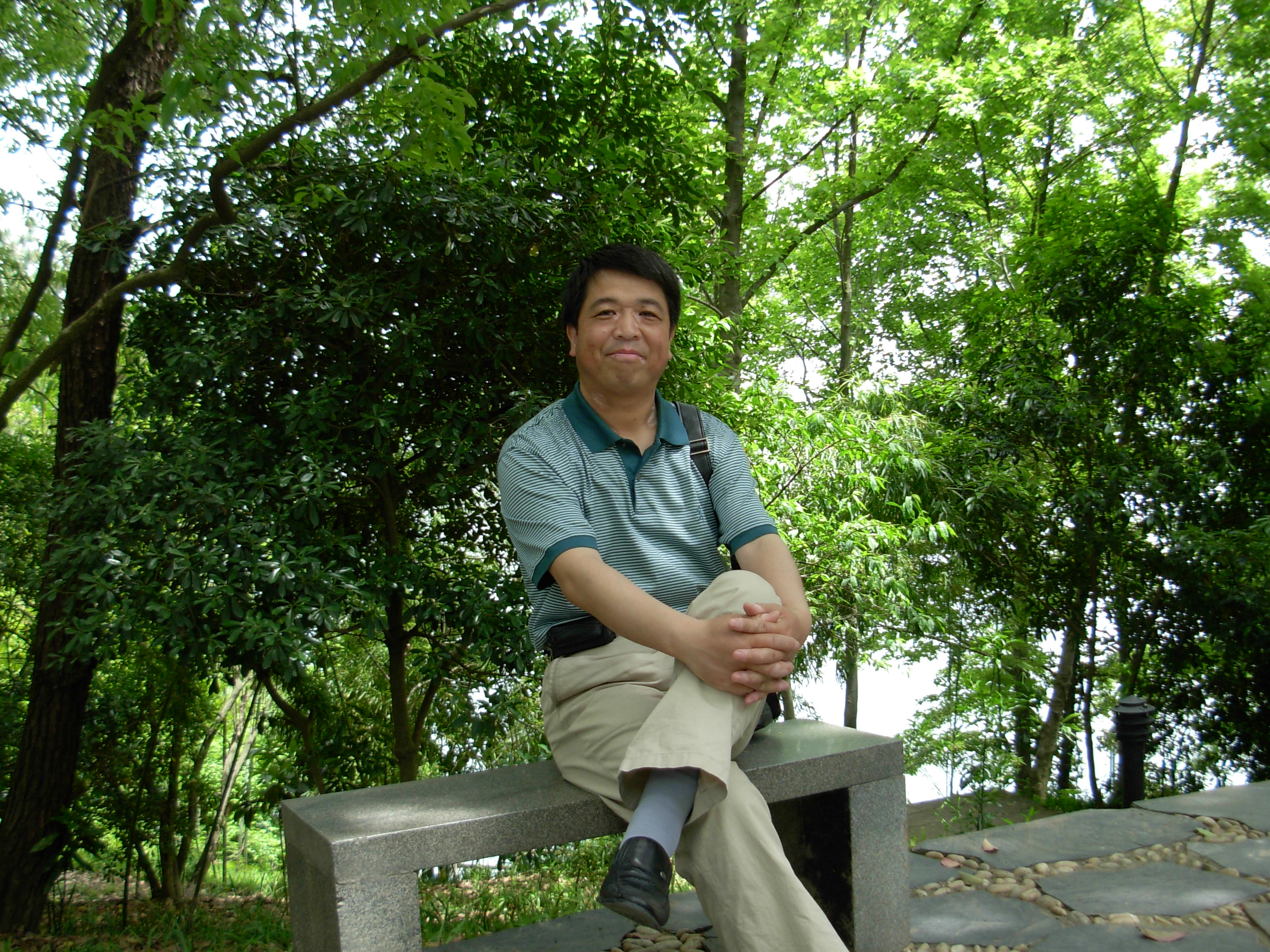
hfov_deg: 49.0
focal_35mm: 38
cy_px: 476
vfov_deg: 37.7
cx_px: 635
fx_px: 1394
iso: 79
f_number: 2.9
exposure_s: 1/117
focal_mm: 6.3
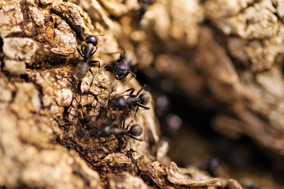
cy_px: 94
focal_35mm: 100
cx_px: 142
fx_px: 789
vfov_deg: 13.7
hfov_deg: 20.4
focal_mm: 100
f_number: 2.8
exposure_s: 1/500
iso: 200
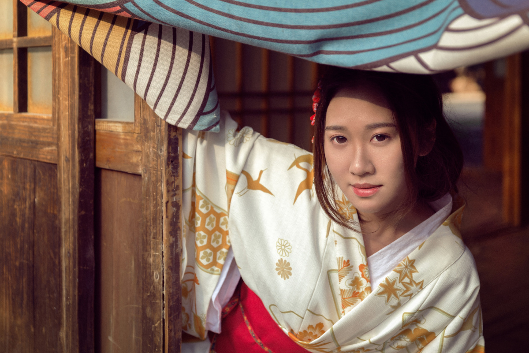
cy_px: 176
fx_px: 735
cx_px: 264
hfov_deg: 39.6
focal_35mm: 50
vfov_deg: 27.0
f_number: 2.8
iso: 140
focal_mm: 50
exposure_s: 1/1250
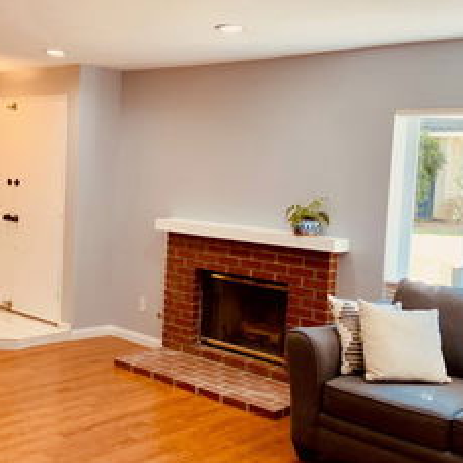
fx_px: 726
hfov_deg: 35.0
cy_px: 221
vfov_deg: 35.3
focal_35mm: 48
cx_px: 155
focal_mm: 3
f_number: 1.8
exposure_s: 1/60
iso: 40
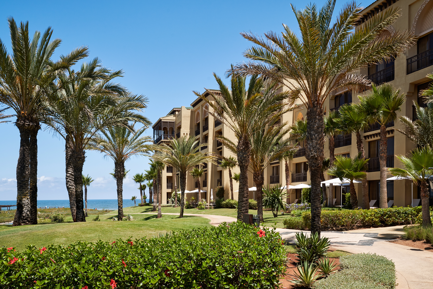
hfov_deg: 61.9
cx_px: 216
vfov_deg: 43.6
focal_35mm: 30
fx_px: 361
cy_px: 144
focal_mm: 30
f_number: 11
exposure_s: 1/350
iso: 400
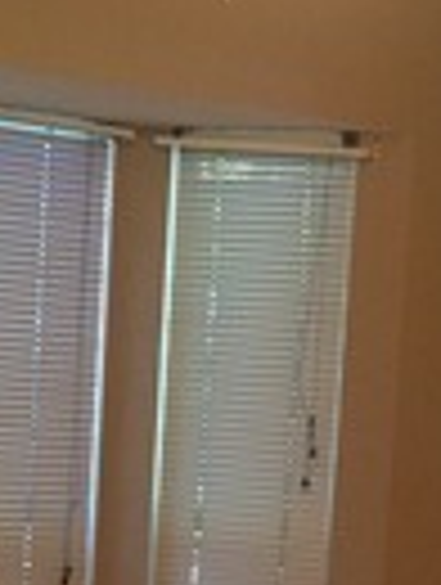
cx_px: 266
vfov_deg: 17.8
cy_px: 621
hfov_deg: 13.9
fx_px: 1812
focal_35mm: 107
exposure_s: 1/20
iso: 320
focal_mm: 4.15
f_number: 2.2
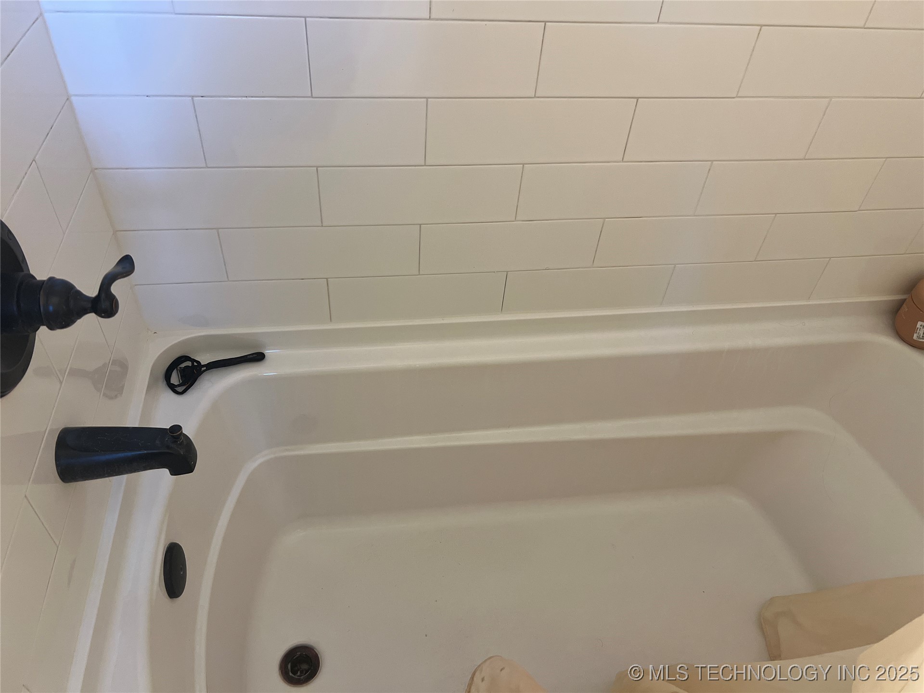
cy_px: 346
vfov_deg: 53.1
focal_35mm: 26
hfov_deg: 67.3
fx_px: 694
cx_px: 462
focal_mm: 5.7
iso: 250
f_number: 1.5
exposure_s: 1/60
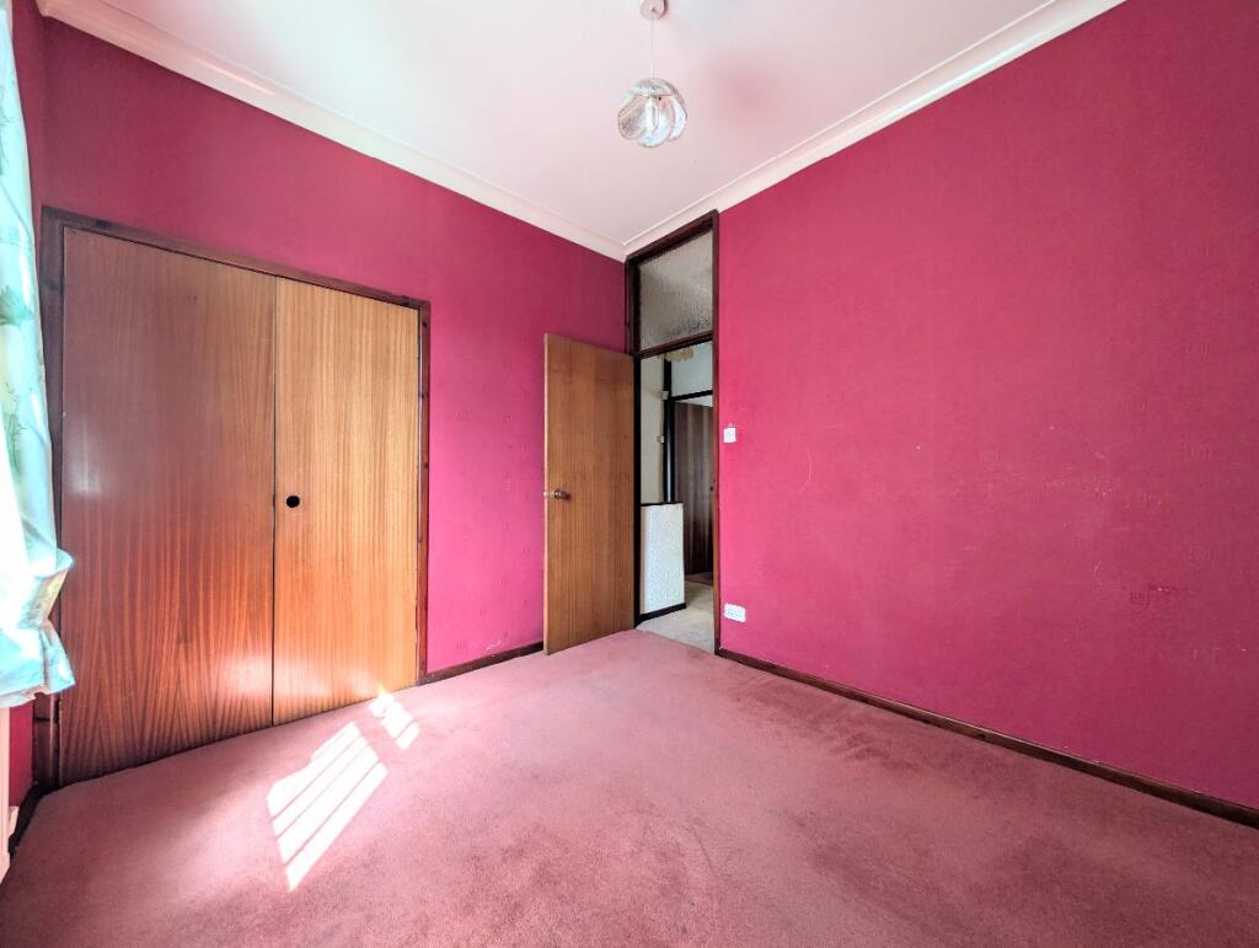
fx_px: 437
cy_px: 474
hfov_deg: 110.5
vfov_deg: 94.6
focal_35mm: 12
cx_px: 630
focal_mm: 2.02
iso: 54
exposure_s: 1/118
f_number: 1.7
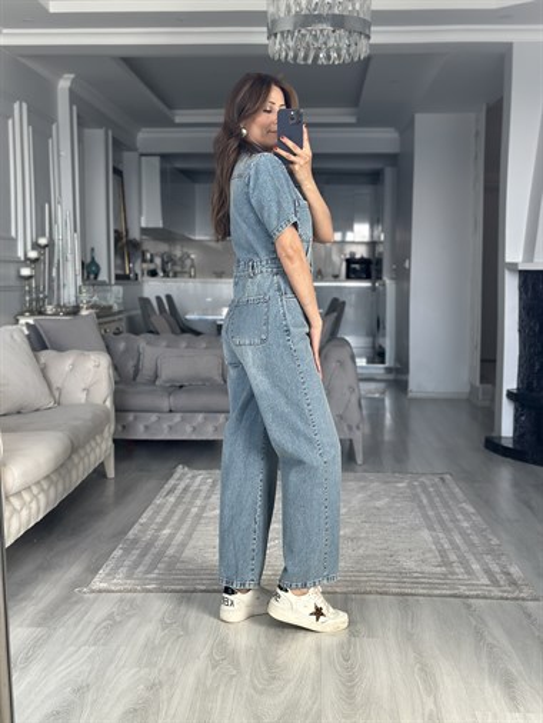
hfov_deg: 30.3
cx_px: 272
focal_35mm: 48
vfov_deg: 39.6
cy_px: 362
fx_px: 1003
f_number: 1.78
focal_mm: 6.86
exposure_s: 1/164
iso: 125
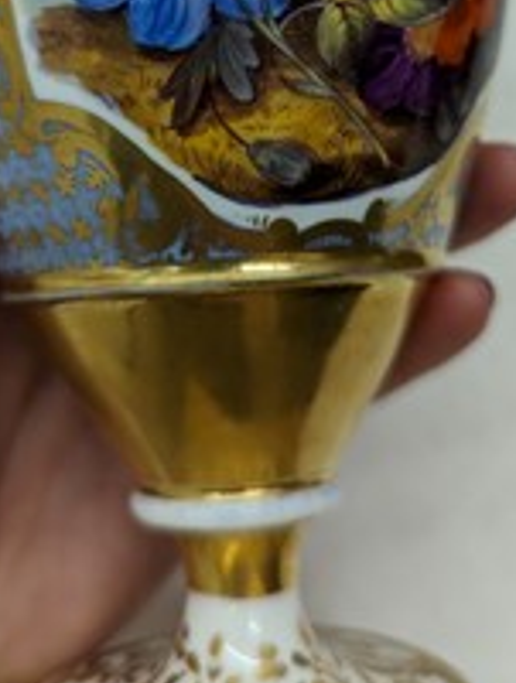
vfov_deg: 37.7
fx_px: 950
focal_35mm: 48
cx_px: 251
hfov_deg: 30.4
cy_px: 109
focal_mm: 6.81
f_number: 1.85
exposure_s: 1/78.3
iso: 58
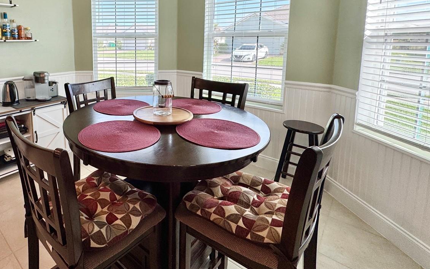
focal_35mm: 21
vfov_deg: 54.8
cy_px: 70
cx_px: 134
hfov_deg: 78.8
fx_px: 246
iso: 64
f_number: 2.2
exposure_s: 1/120
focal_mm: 2.22
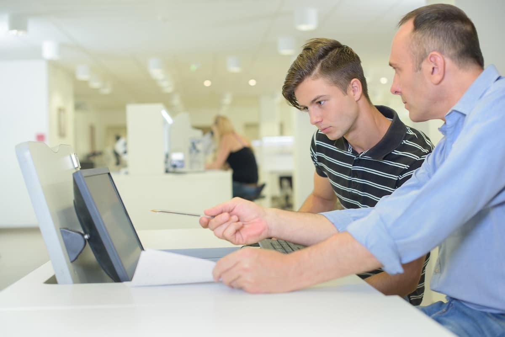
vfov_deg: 27.0
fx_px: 702
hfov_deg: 39.6
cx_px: 252
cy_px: 168
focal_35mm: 50
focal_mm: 50
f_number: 3.2
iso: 250
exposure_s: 1/100
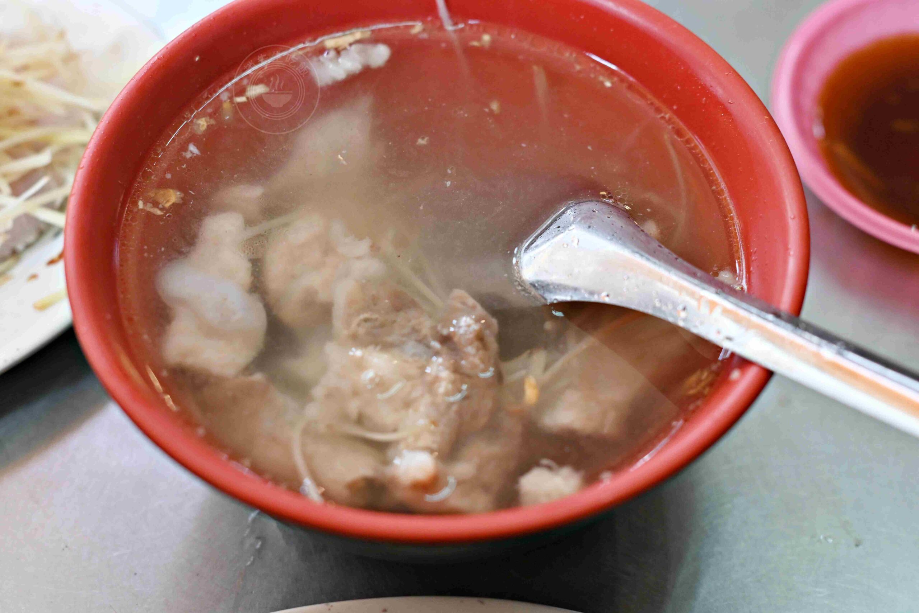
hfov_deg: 27.0
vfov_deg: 18.2
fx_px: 1915
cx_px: 460
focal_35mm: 75
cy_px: 306
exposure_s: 1/200
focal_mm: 50
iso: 640
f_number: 3.2
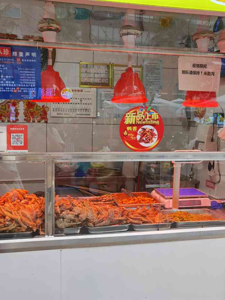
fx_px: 312
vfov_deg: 51.3
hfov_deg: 39.7
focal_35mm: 36
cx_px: 112
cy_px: 150
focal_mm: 6.71
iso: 50
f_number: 1.9
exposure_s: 1/116
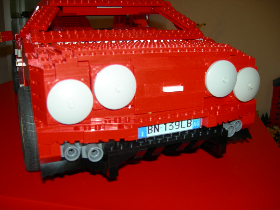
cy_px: 105
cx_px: 140
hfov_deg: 51.4
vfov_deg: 39.7
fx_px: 291
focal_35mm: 36
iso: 64
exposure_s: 1/60.1
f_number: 2.7
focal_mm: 7.5
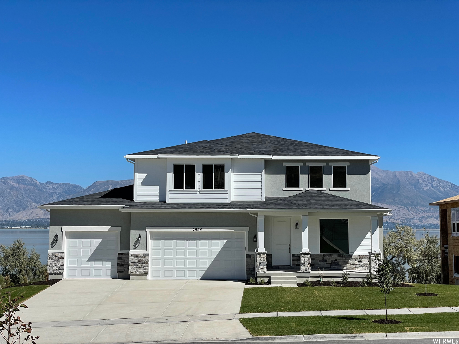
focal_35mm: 52
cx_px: 230
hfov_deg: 36.8
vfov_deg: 28.0
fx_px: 690
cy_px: 172
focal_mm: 6
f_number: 2
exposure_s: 1/2994
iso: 25
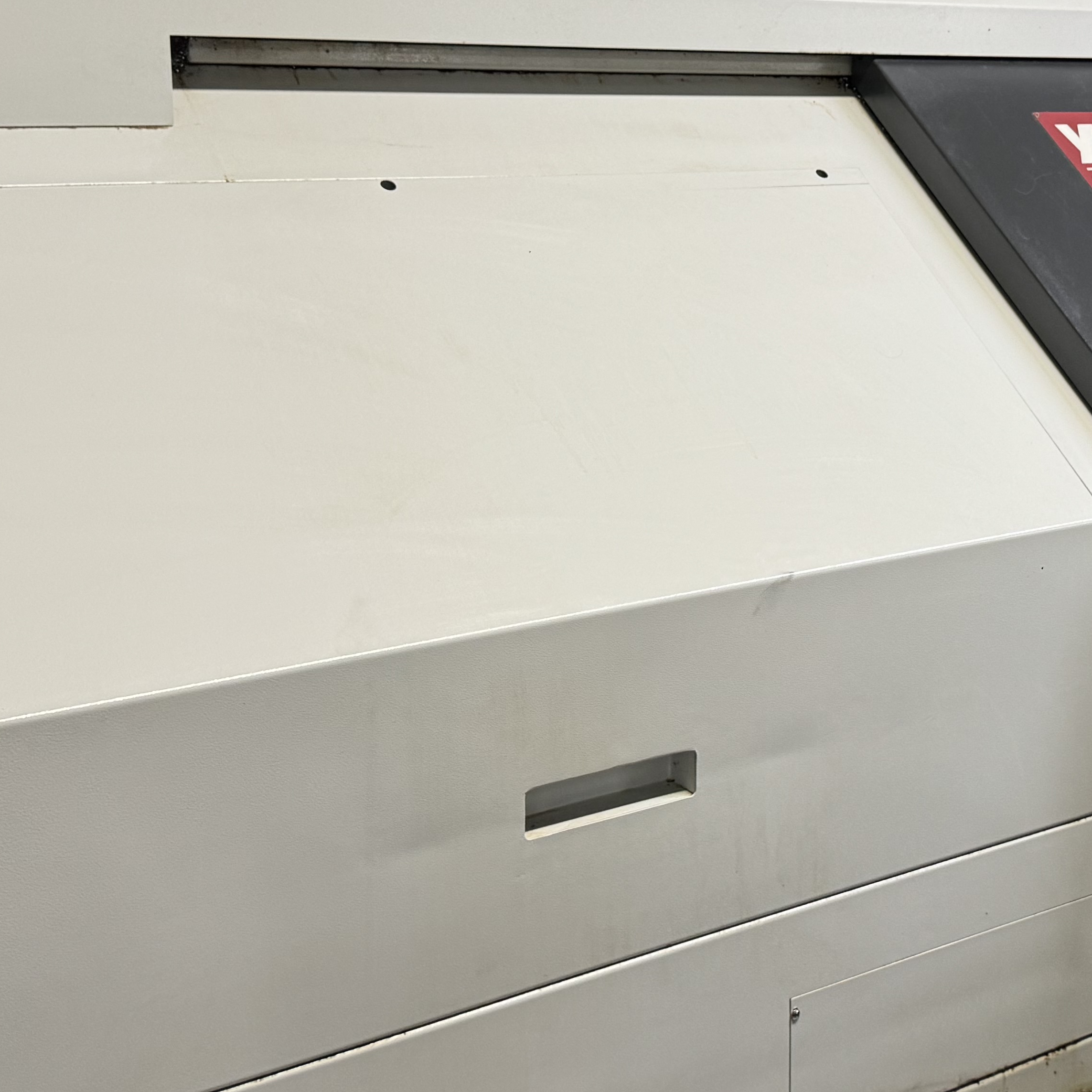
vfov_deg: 32.1
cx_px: 831
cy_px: 420
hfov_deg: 31.6
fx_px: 1892
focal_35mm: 53
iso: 160
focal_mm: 6.76
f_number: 1.78
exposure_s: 1/60
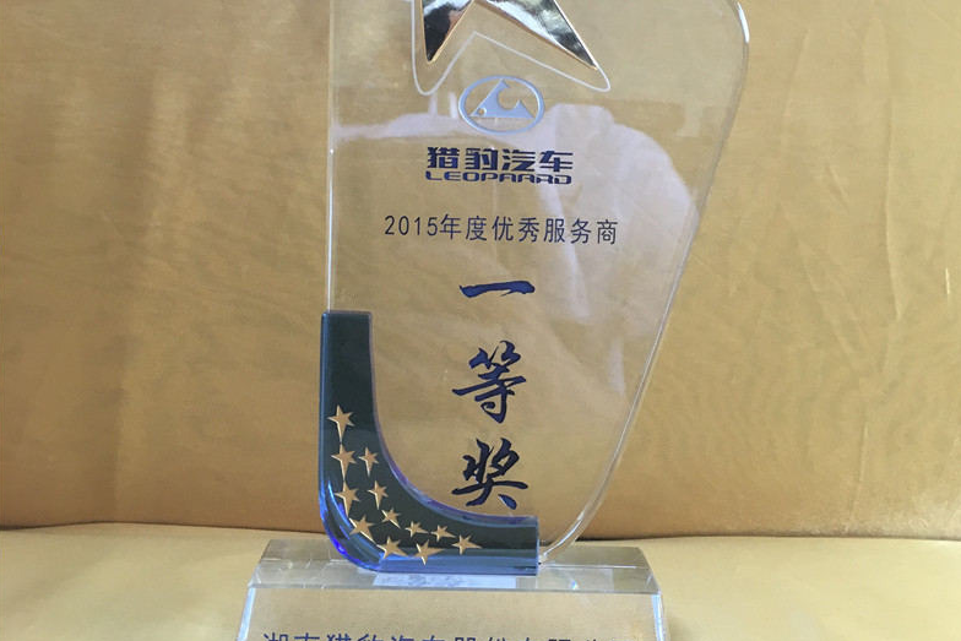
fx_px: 1095
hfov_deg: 47.4
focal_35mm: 41
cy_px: 241
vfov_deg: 32.5
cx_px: 487
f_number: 2.2
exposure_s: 1/33
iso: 50
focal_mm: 4.15
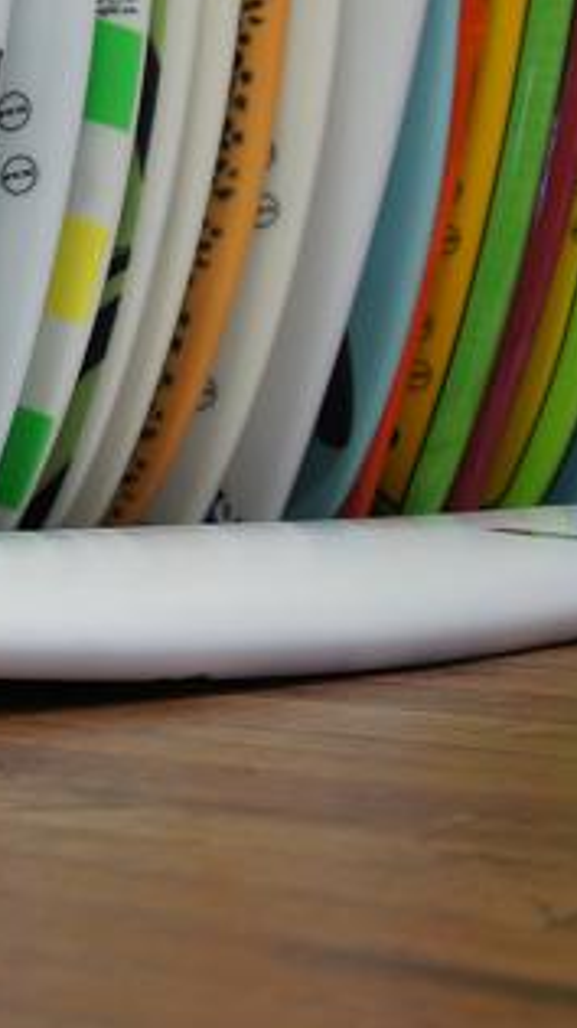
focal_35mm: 90
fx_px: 2453
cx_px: -308
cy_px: 380
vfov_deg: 23.6
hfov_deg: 12.7
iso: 200
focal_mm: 27
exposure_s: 1/50
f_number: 4
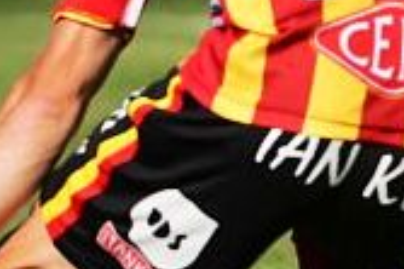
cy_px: 10
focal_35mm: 2941
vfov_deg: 0.5
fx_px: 32972
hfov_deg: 0.7
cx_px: -223
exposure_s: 1/640
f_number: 8
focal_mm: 400
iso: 125
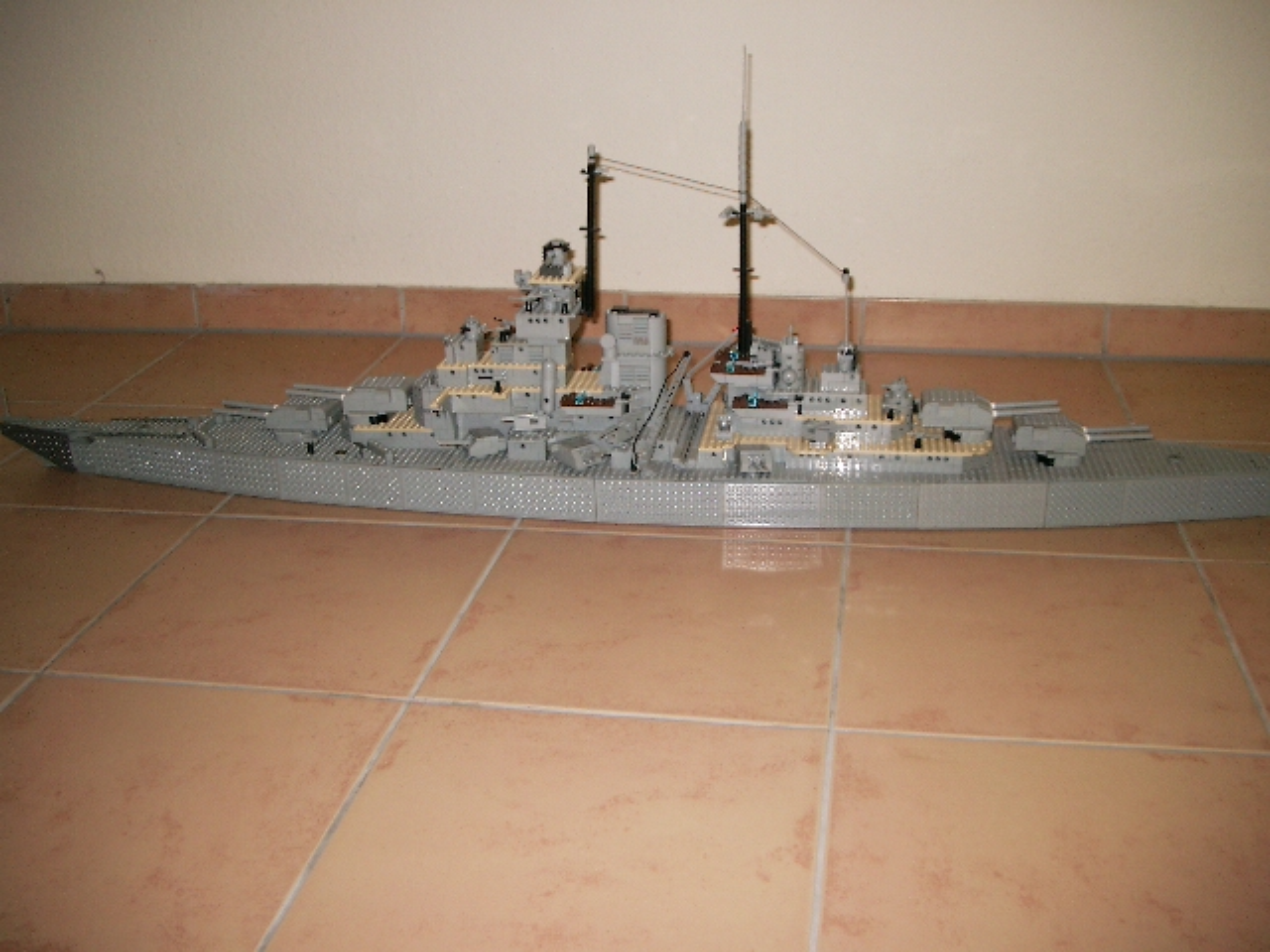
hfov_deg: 50.1
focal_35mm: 37
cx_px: 635
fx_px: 1357
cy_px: 476
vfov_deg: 38.7
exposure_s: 1/60
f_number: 2.6
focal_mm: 7.6
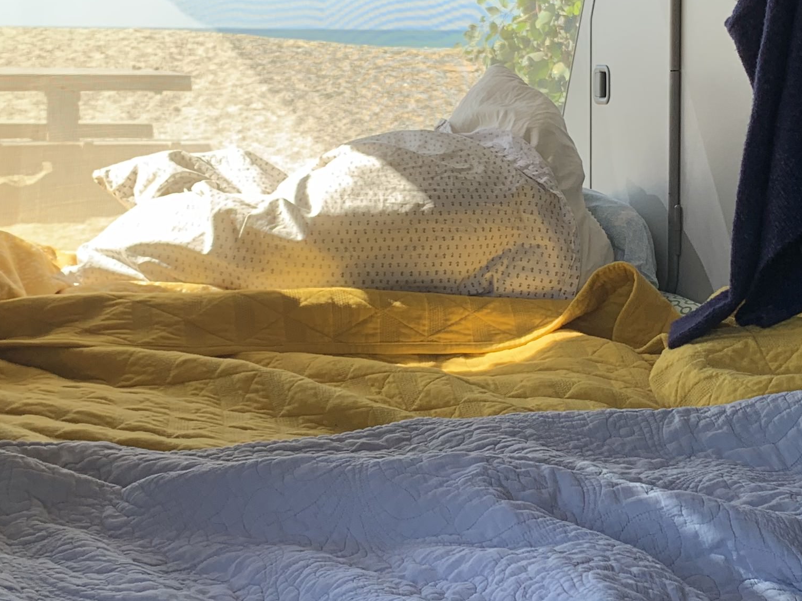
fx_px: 1598
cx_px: 521
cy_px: 213
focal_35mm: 69
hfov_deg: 28.0
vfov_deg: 21.2
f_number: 1.8
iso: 25
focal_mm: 4.25
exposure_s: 1/435
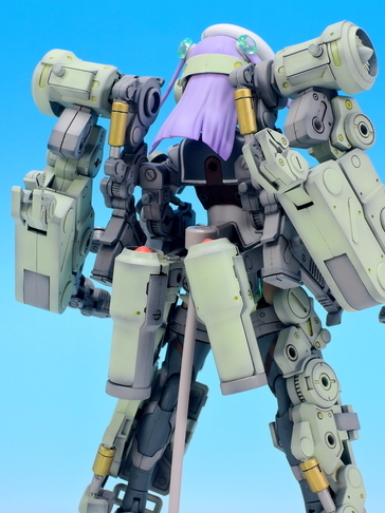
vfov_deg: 18.7
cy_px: 299
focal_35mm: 105
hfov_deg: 14.1
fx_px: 1558
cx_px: 235
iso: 80
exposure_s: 1.3
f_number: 8
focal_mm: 18.2
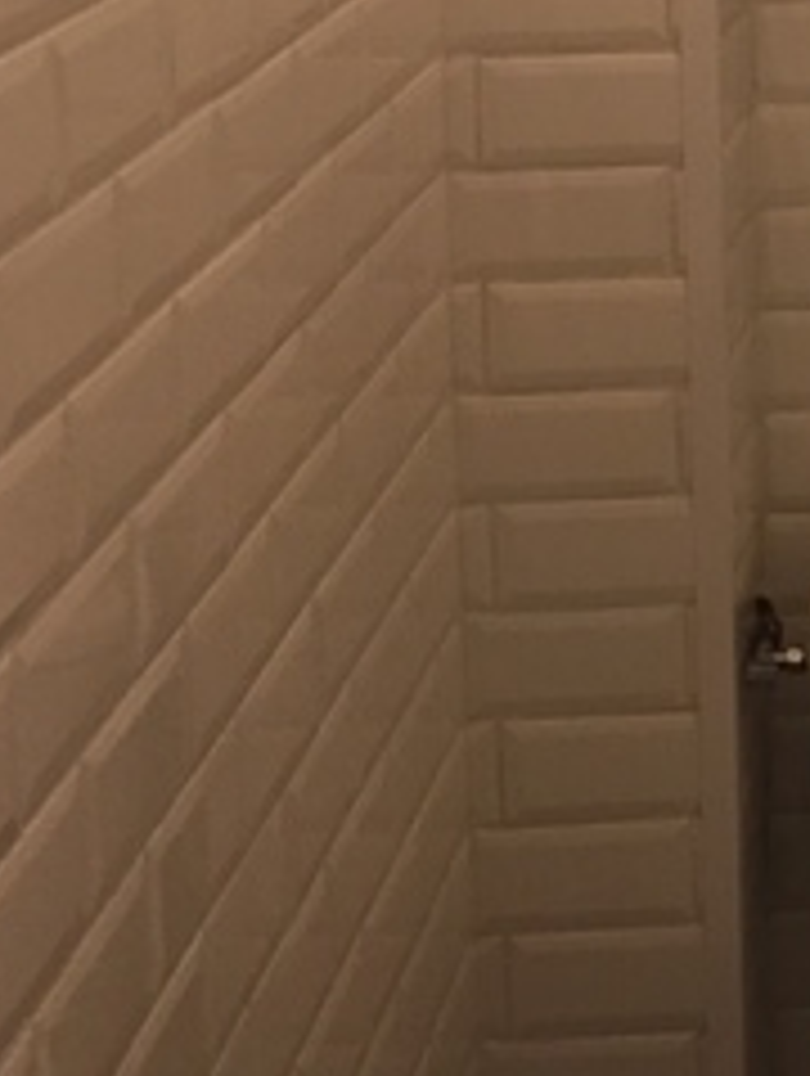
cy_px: -149
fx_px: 2894
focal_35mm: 93
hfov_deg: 15.1
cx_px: 1094
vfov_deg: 20.0
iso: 80
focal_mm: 4.15
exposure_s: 1/33
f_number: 2.2
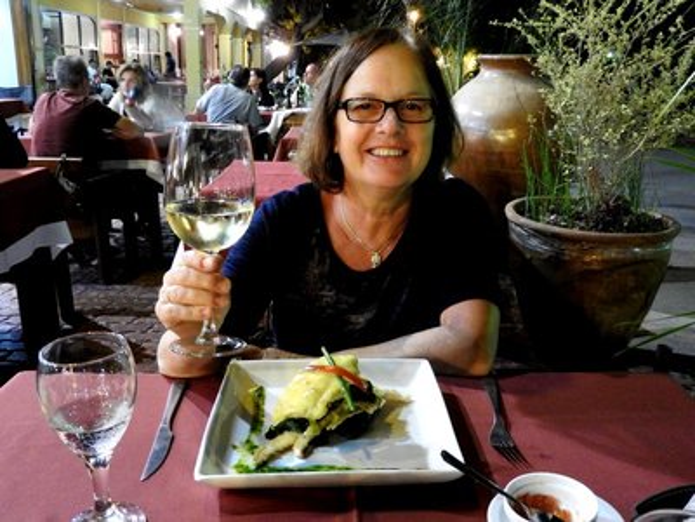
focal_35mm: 33
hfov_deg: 55.4
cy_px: 261
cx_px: 348
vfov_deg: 42.9
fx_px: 663
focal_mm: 5.9
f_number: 3.6
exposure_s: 1/5
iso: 800
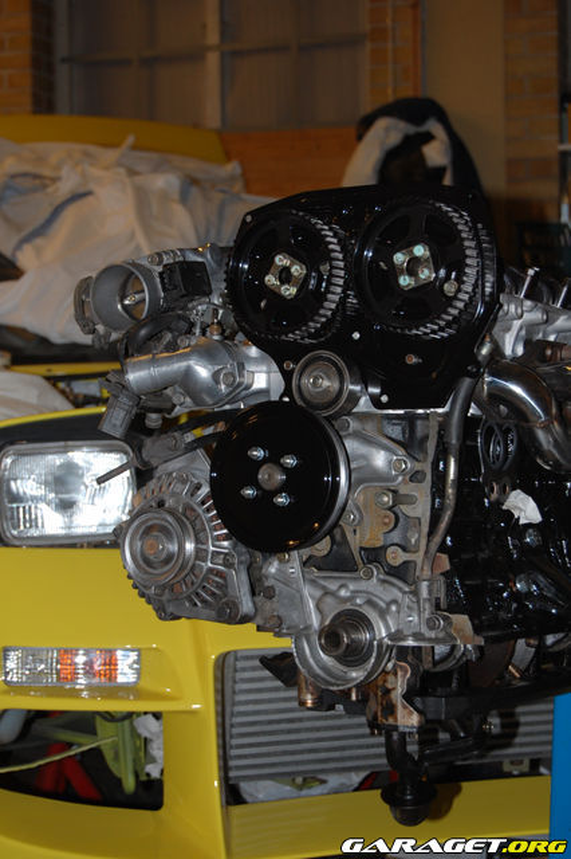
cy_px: 430
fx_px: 1643
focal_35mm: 69
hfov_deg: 19.7
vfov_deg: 29.3
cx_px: 286
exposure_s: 1/60
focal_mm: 46
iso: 400
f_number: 5.3
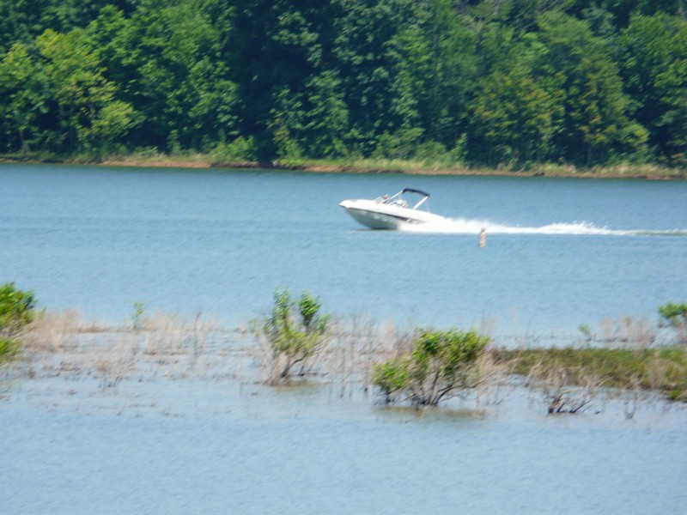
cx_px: 344
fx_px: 10003
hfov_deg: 3.9
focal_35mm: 504
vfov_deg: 3.0
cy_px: 258
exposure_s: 1/400
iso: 100
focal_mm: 82.8
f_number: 5.6
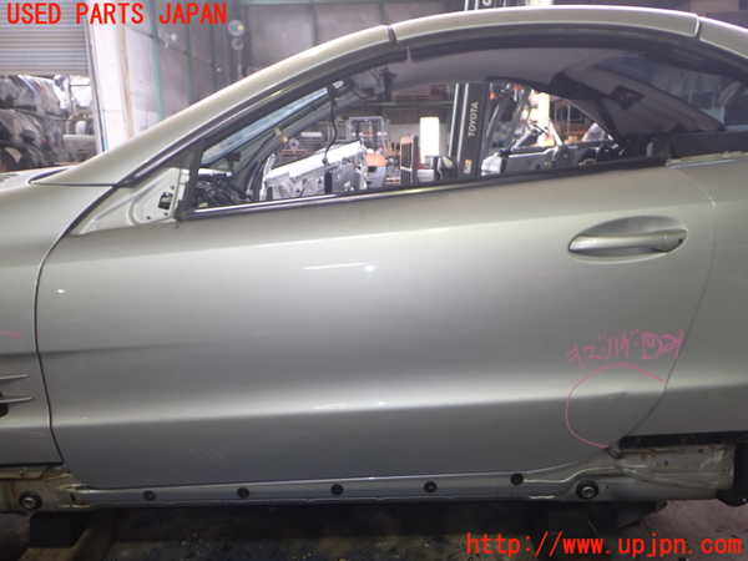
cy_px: 280
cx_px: 374
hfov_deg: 60.0
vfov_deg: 46.8
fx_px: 648
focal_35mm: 30
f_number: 2.3
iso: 200
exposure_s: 1/30
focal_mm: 5.4
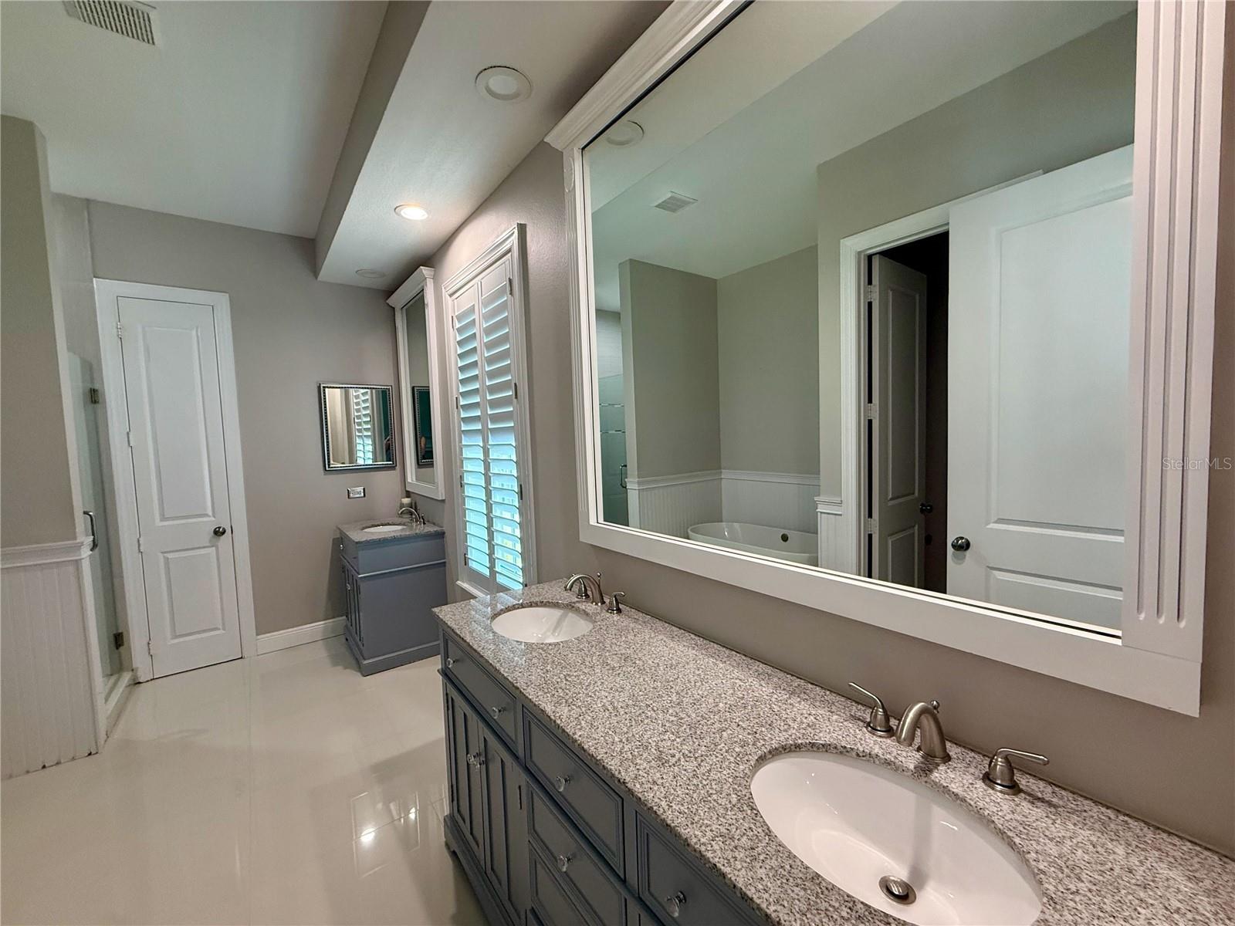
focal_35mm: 14
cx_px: 618
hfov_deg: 102.1
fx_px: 499
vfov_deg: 85.7
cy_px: 463
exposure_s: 1/120
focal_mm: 2.22
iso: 320
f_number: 2.2
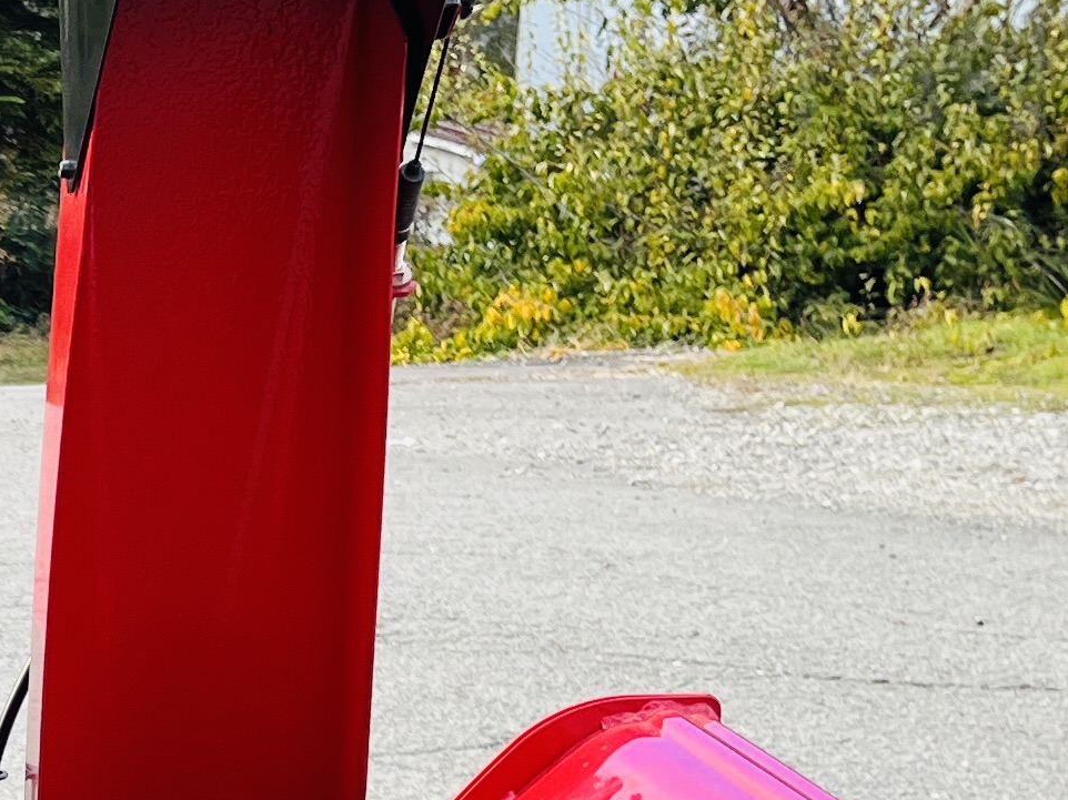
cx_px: -459
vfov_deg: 13.1
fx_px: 3362
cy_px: 1049
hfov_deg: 16.7
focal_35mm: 109
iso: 50
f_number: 1.6
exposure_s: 1/345
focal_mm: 5.1
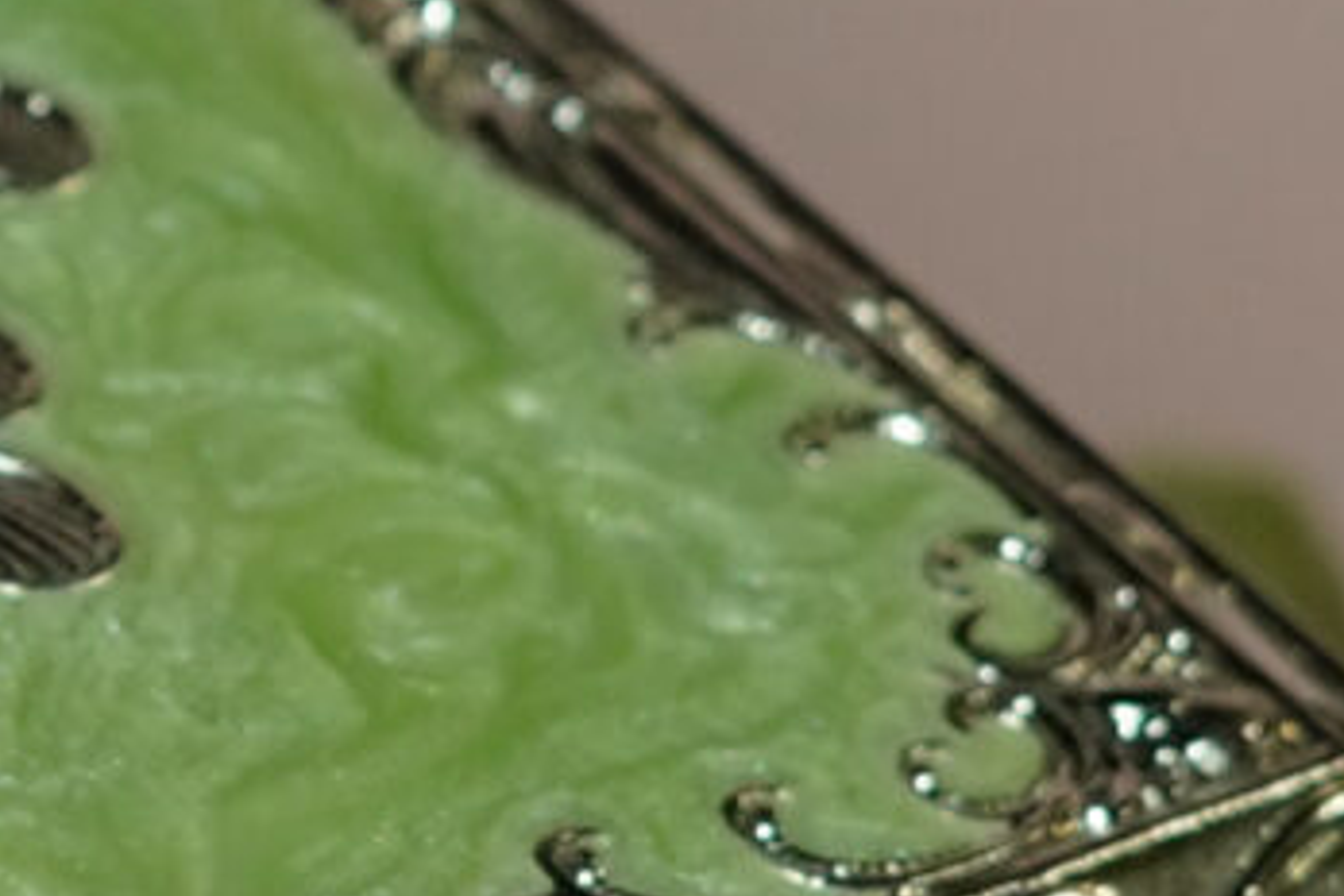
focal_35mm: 551
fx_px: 20569
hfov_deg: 3.7
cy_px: 462
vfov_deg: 2.5
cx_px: -838
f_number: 4.5
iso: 640
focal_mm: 50
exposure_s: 1/125
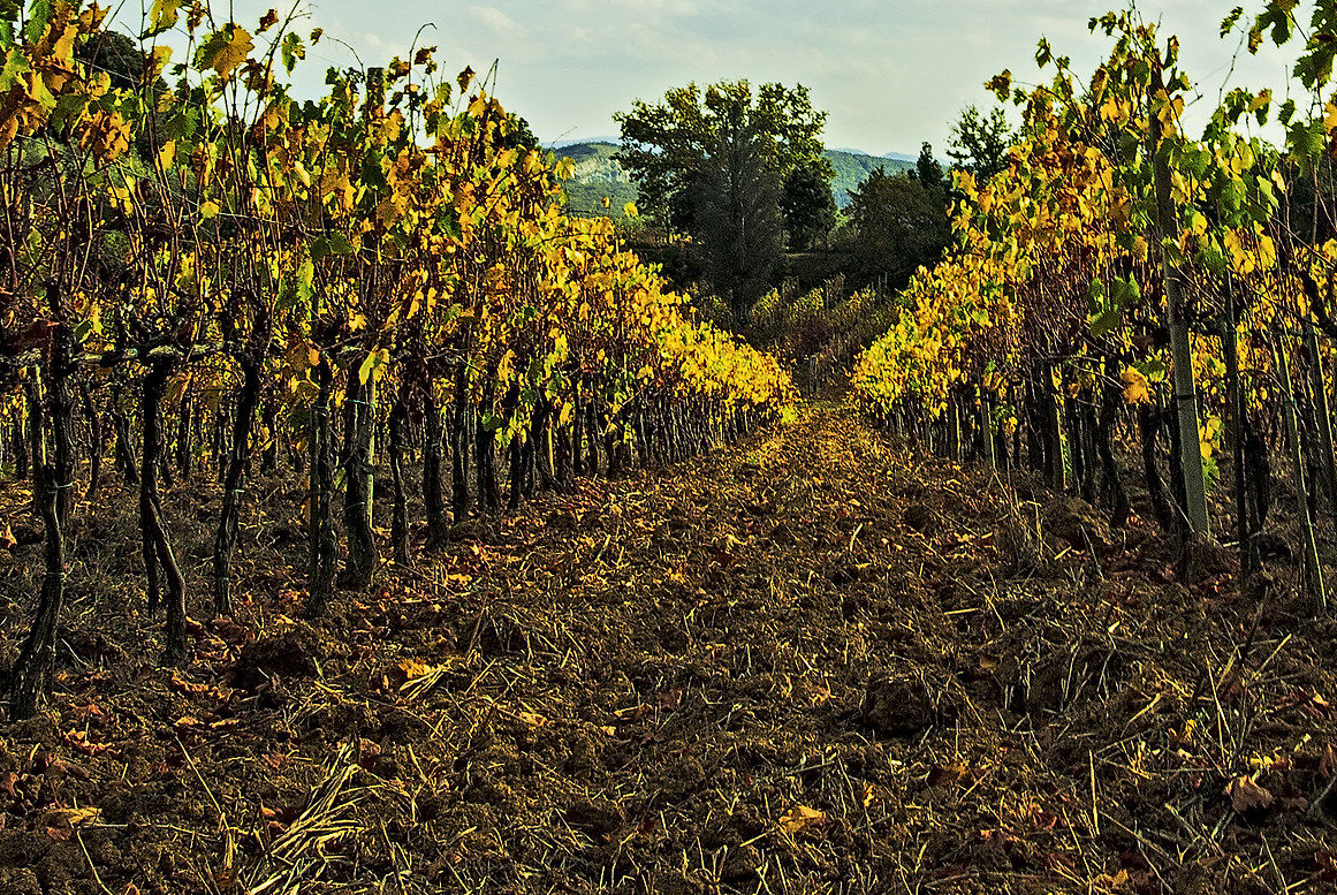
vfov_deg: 21.2
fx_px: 2305
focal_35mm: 62
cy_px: -17
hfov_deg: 32.2
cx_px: 853
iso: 100
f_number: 18
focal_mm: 20
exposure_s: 1/40
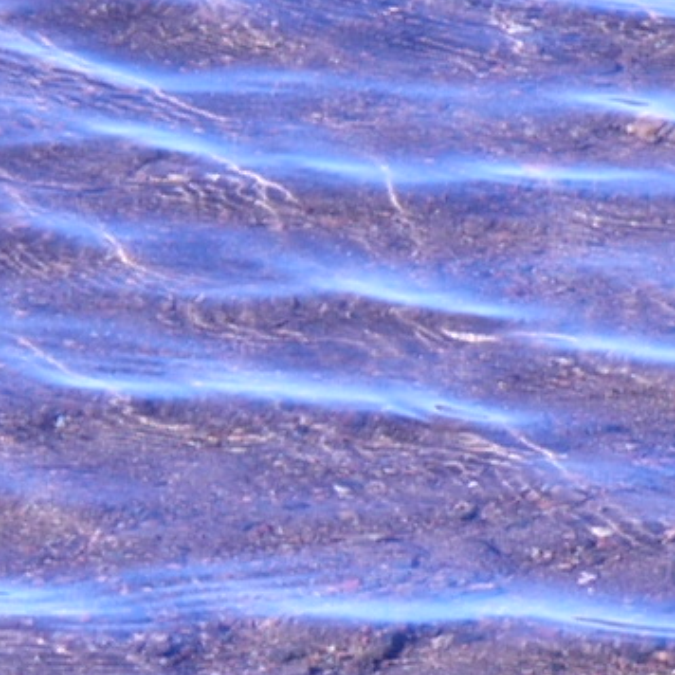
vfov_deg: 2.9
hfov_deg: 2.9
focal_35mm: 607
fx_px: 13391
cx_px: 207
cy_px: 561
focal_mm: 20.1
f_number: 4
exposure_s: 1/200
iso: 50
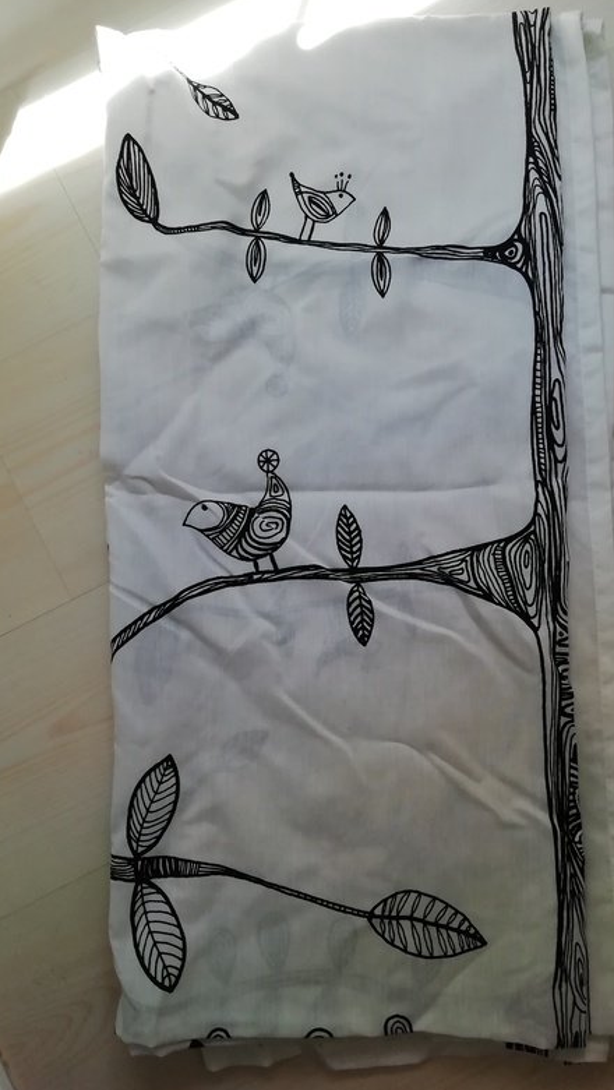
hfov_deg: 40.2
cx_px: 318
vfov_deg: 66.0
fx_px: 838
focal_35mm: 29
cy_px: 542
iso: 80
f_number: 2.2
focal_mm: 3.46
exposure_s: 1/50
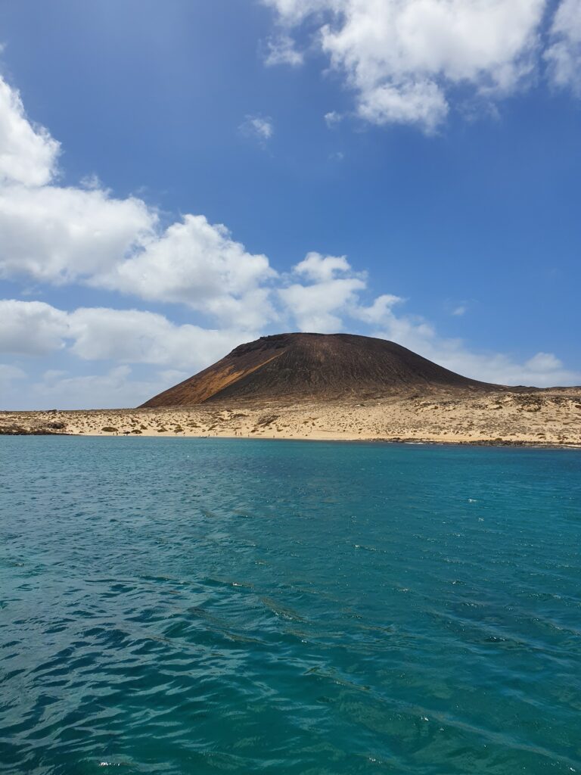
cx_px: 290
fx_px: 582
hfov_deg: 53.1
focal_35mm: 26
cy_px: 388
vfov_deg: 67.3
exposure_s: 1/3504
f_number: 2.4
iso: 50
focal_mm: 4.32
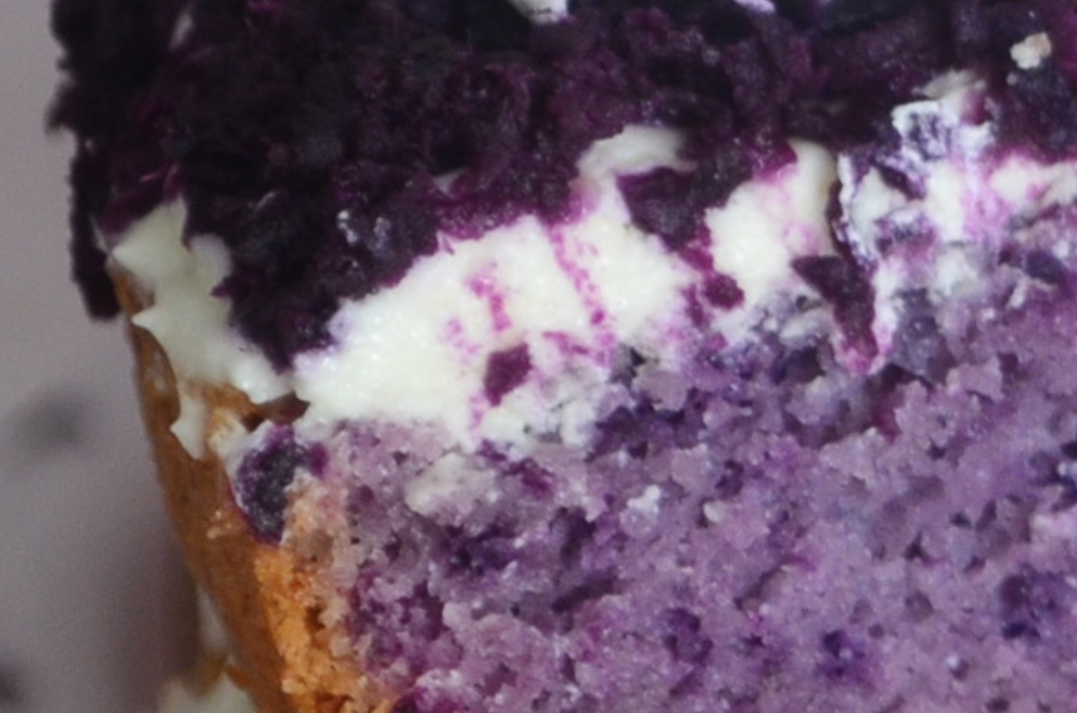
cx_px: 1662
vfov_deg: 4.0
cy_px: 415
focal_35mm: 345
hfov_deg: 5.9
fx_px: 10302
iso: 800
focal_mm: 55
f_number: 6.7
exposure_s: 1/15
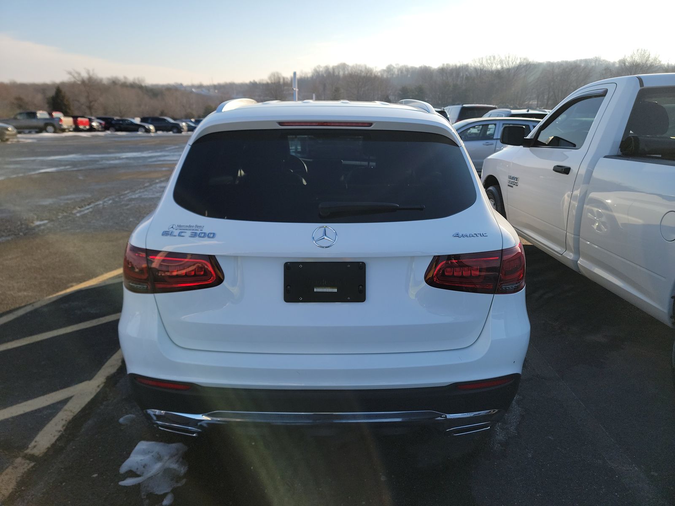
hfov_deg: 71.6
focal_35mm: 24
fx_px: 468
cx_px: 338
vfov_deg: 56.8
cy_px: 253
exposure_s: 1/701
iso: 50
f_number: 1.8
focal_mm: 6.7
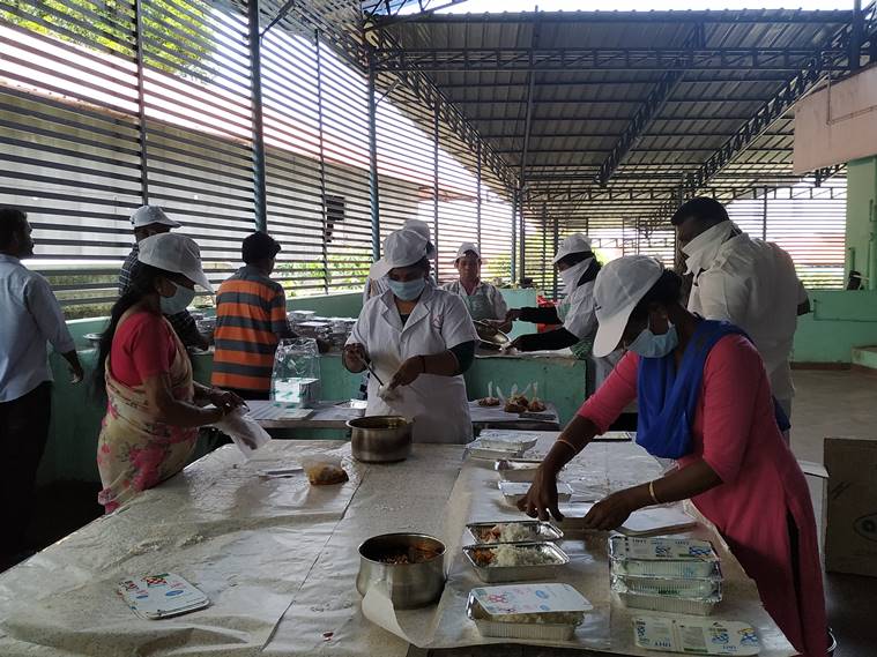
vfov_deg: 56.8
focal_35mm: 24
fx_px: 608
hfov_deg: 71.6
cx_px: 438
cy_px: 328
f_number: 1.9
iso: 250
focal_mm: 3.94
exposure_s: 1/257
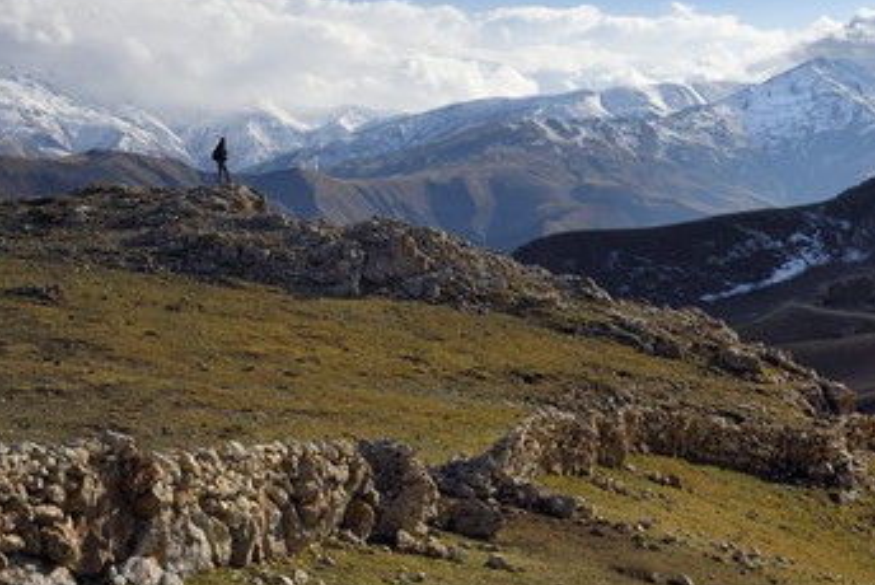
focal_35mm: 61
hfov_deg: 32.8
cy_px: 298
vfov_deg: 22.3
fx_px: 1484
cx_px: 473
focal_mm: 50
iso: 200
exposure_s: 1/320
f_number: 14
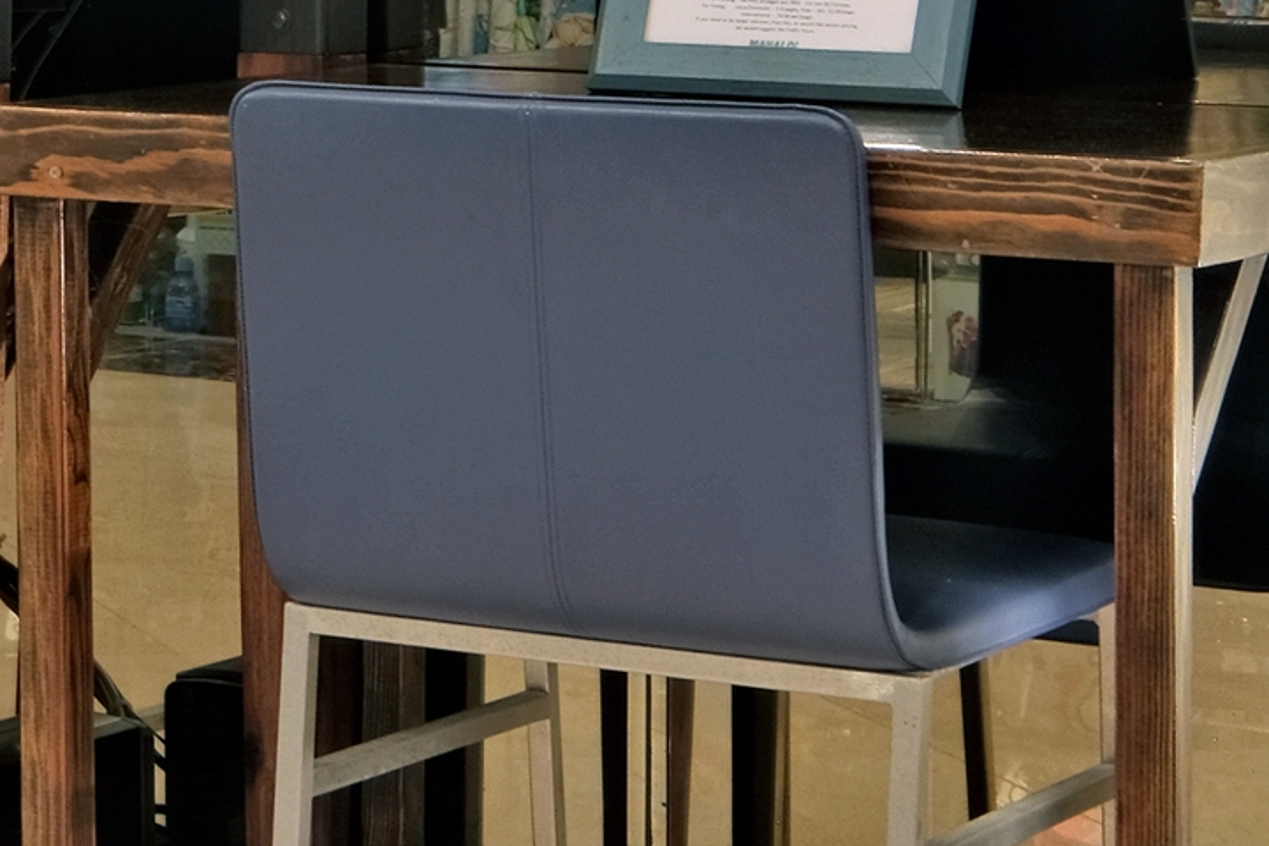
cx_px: -831
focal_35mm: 129
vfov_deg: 10.4
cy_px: -246
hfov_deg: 14.4
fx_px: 4548
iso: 200
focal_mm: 20.9
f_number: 14
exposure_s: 1
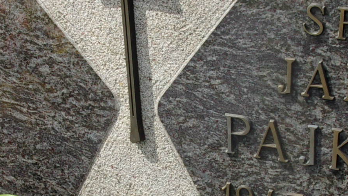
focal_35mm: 89
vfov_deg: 13.5
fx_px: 821
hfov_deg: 23.9
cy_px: 169
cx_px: 199
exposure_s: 1/70
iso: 80
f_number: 10.8
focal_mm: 5.1
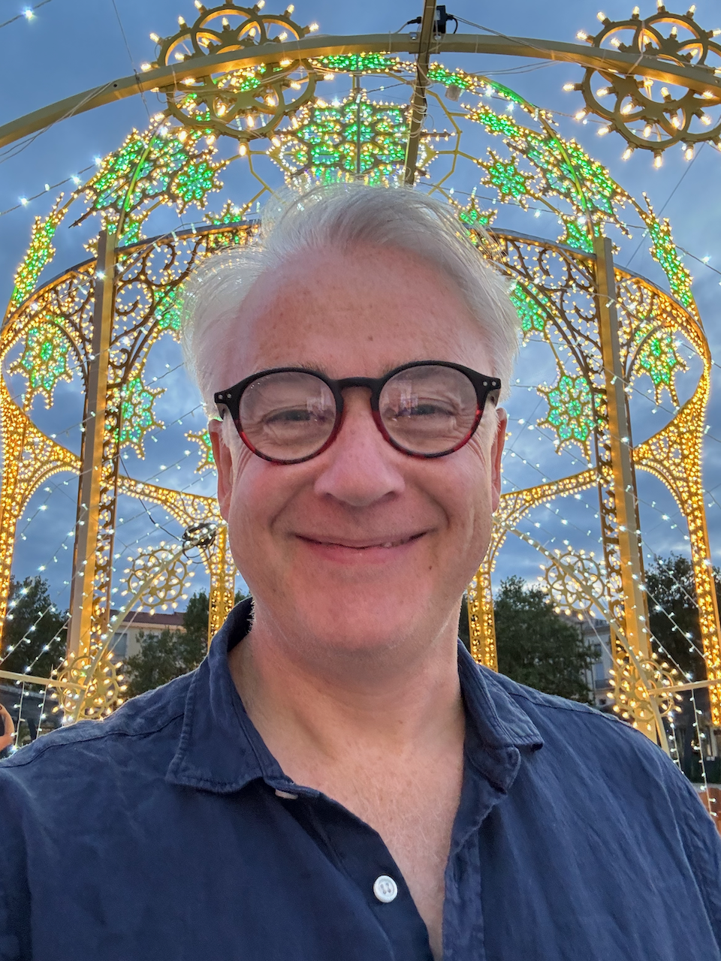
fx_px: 833
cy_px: 480
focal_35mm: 30
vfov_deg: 60.0
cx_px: 360
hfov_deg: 46.8
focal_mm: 2.69
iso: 250
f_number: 1.9
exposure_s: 1/25
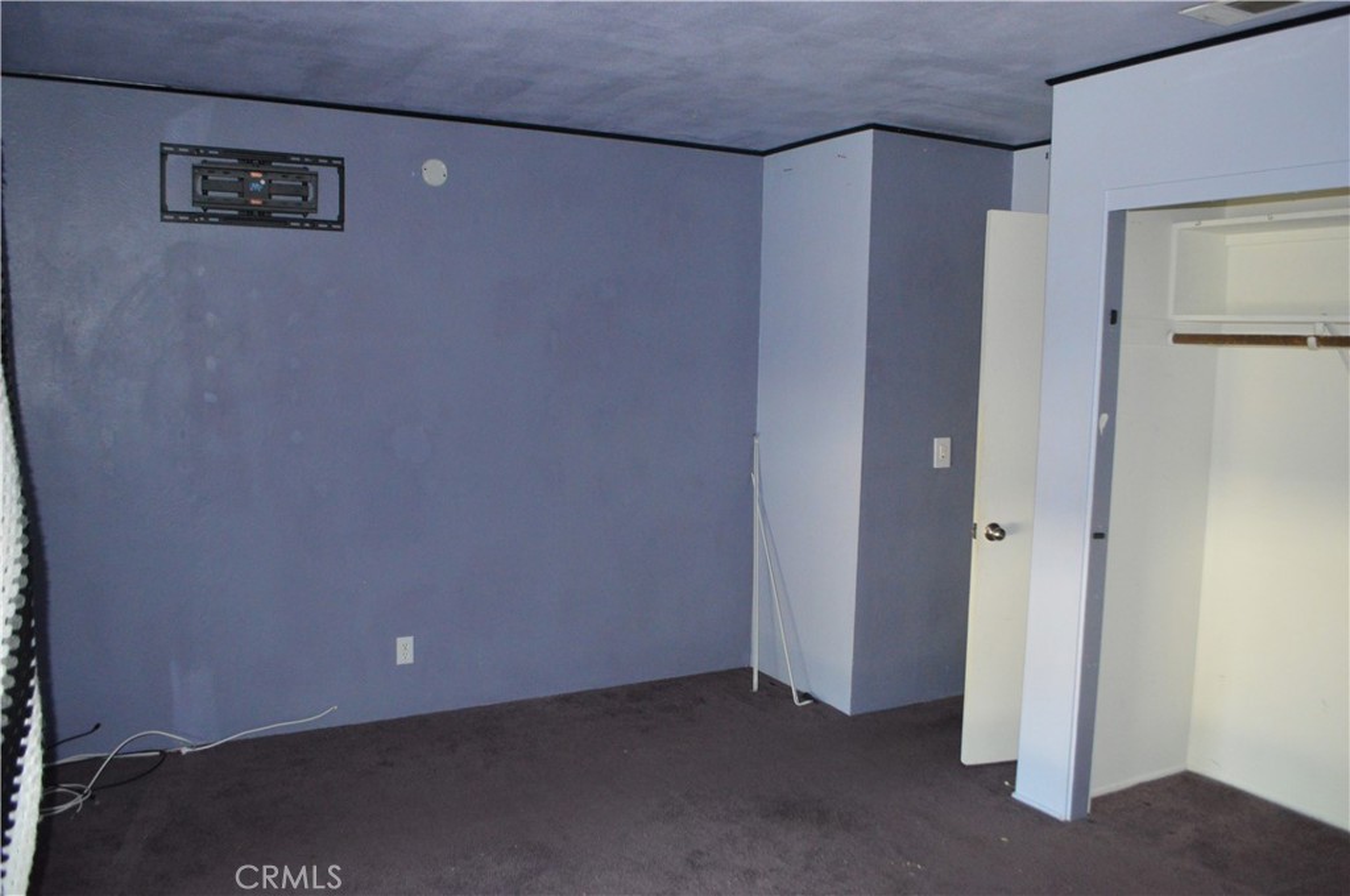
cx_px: 675
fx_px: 1011
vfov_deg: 47.8
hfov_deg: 67.4
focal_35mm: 27
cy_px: 448
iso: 2500
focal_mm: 18
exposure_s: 1/60
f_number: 3.5
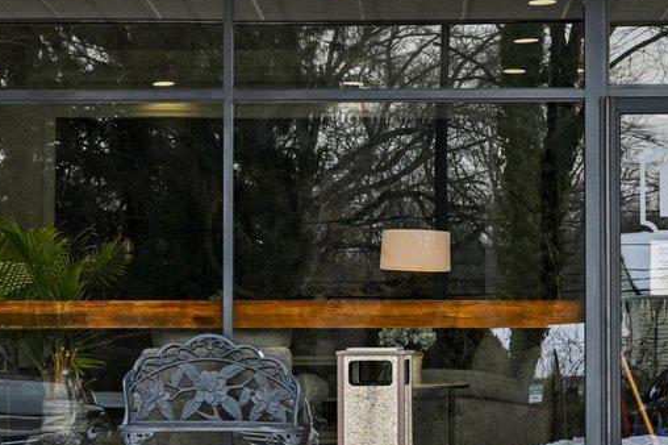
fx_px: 2244
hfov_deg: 16.9
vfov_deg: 11.2
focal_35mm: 121
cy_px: -48
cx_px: 401
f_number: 8
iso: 400
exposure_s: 1/160
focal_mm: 30
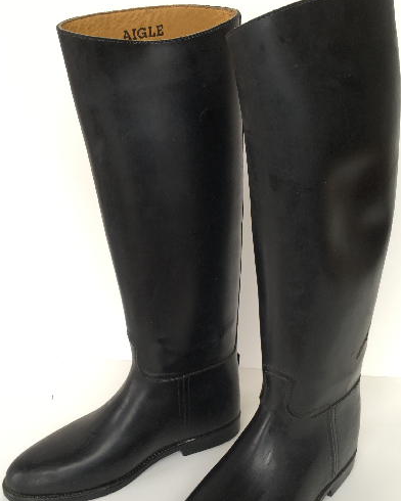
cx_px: 204
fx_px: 549
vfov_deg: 48.8
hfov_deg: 40.1
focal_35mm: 37
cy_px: 299
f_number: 2.2
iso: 32
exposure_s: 1/33
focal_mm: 4.15
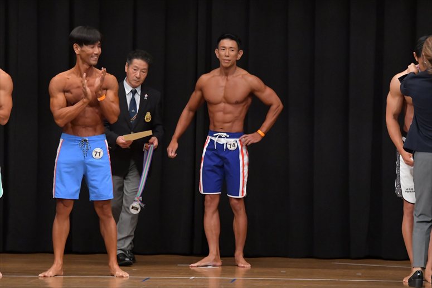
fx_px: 2879
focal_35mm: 240
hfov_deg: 8.6
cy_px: 144
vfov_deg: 5.7
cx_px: 216
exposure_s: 1/400
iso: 6400
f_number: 5.6
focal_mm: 160
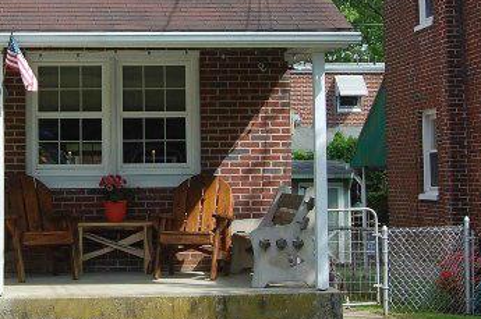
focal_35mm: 98
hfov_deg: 20.6
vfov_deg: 13.9
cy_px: 66
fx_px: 1308
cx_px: 100
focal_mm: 22
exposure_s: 1/250
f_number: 8
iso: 200
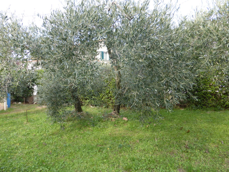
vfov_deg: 54.9
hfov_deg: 69.4
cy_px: 86
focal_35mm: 25
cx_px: 114
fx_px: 165
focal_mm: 4.3
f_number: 3.5
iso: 100
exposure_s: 1/125
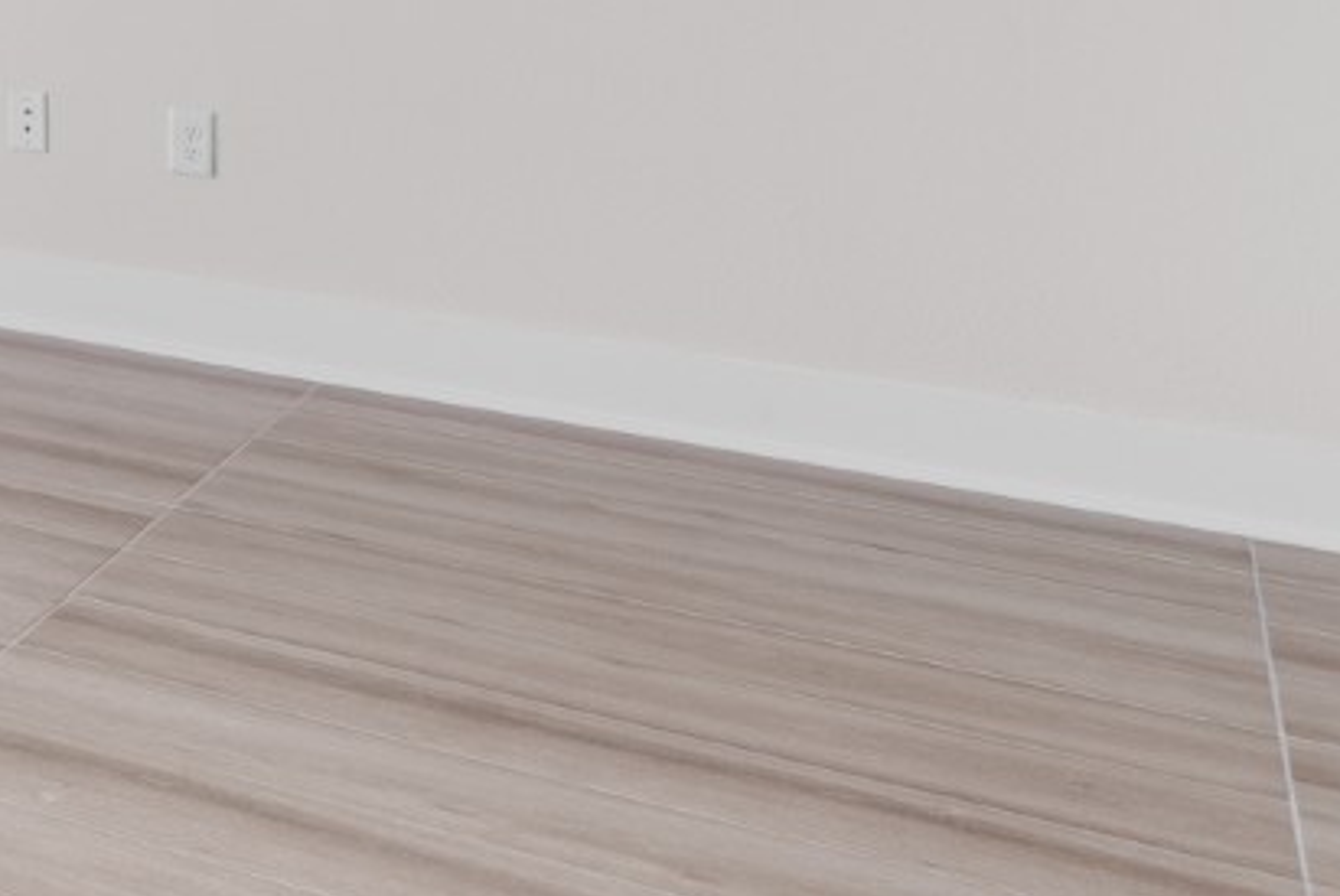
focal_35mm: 59
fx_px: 2198
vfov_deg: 20.9
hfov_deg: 22.6
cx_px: -973
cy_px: -277
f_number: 9
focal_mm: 15
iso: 250
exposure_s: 1/8
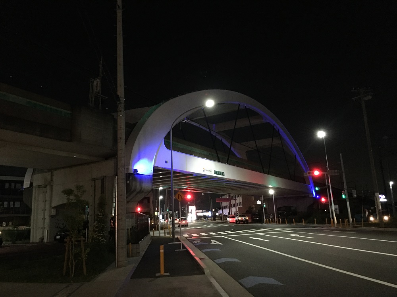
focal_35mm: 29
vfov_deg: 48.2
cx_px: 198
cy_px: 148
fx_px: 333
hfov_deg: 61.7
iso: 500
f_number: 2.2
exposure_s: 1/15
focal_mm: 4.15
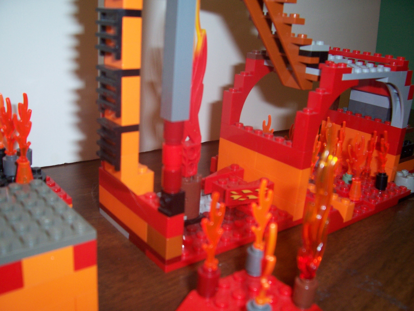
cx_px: 207
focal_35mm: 34
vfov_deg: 41.8
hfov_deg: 54.0
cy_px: 156
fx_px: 407
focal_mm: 5.6
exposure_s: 1/60
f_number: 2.7
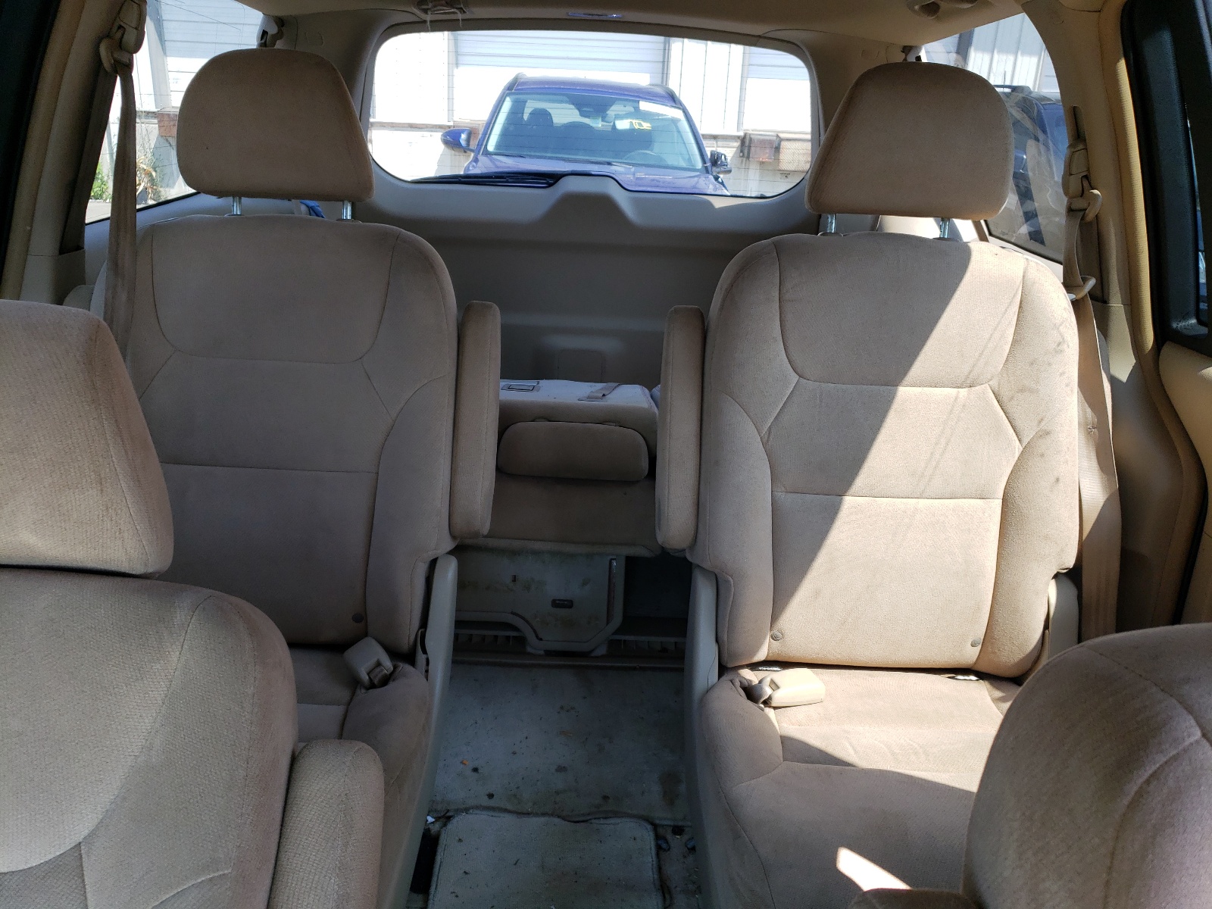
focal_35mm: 26
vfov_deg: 53.1
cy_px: 454
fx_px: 910
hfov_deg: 67.3
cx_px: 606
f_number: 1.5
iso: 50
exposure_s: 1/213
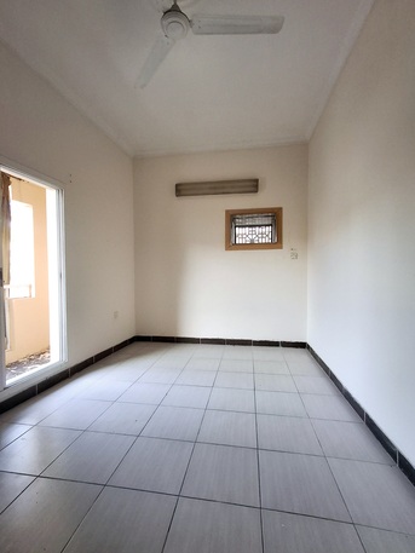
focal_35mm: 16
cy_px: 276
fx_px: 256
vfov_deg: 94.5
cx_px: 208
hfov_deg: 78.1
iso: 100
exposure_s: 1/50
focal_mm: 1.64
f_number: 2.2
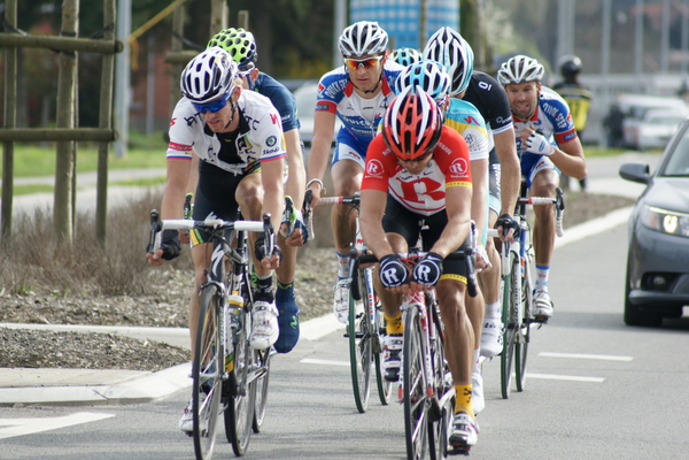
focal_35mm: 450
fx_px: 8612
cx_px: 344
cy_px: 230
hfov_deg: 4.6
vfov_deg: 3.1
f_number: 5.6
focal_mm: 300
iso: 250
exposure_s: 1/500
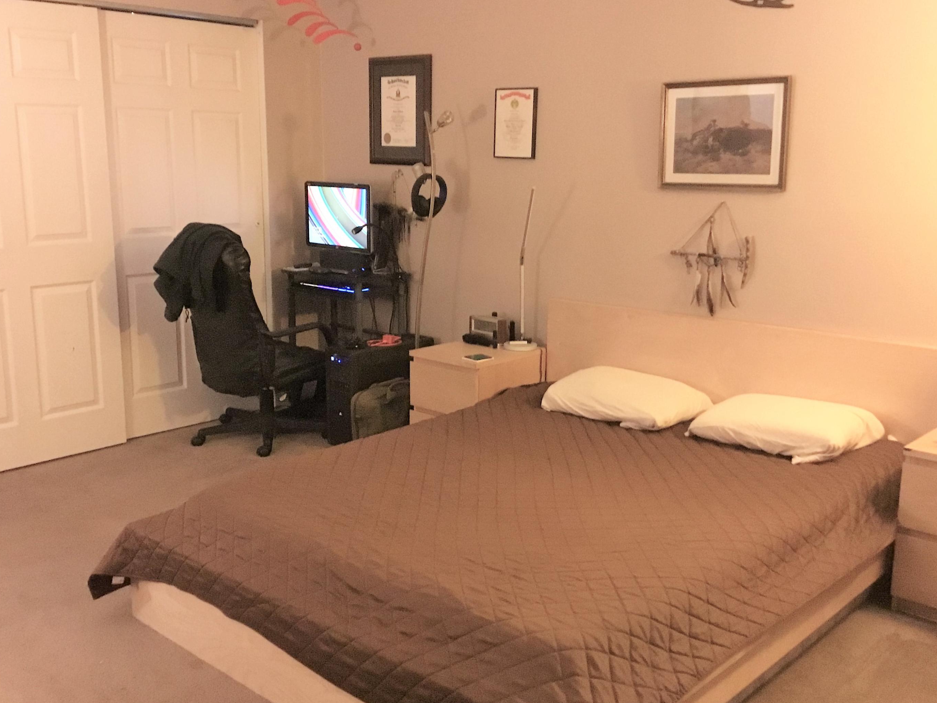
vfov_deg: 41.8
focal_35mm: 34
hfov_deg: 53.9
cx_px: 444
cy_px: 342
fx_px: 920
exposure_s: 1/15
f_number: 2.4
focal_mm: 3.3
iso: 640
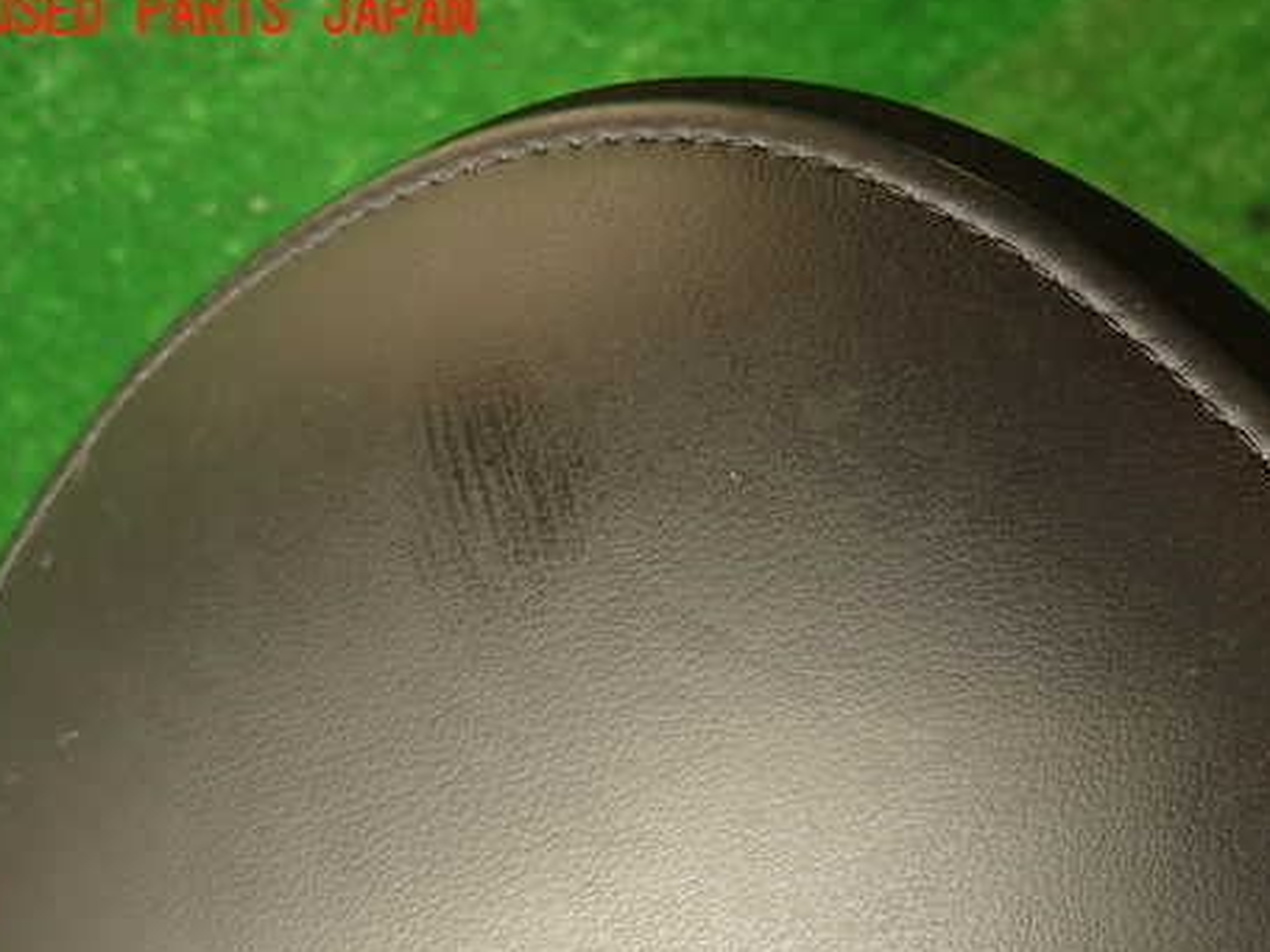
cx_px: 804
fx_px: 1210
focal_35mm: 33
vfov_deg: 42.5
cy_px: 609
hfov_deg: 54.7
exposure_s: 1/60
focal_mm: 4.5
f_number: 2
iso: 125
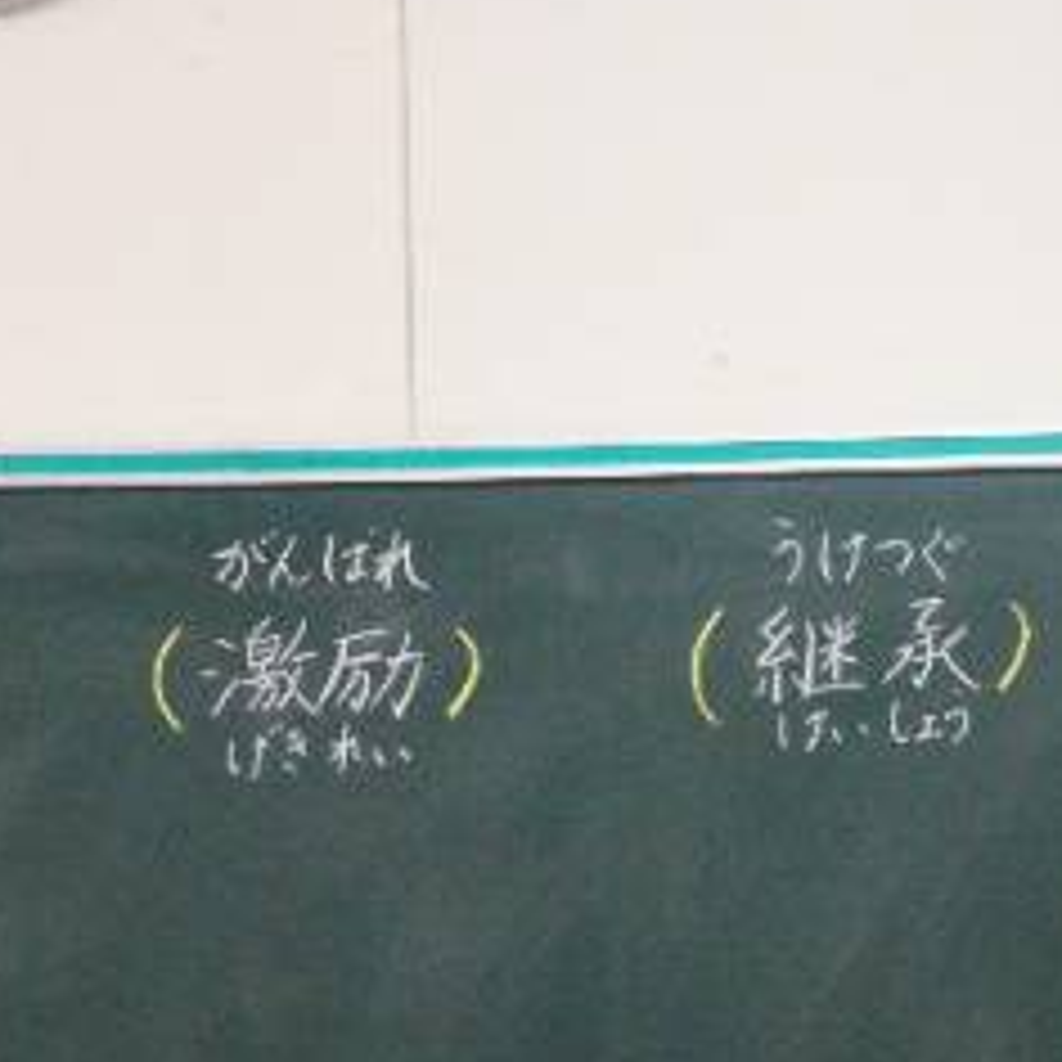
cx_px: 306
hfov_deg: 10.7
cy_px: 700
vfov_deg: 10.7
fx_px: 5658
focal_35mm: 163
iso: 1600
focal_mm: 15.6
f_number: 8
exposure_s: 1/80
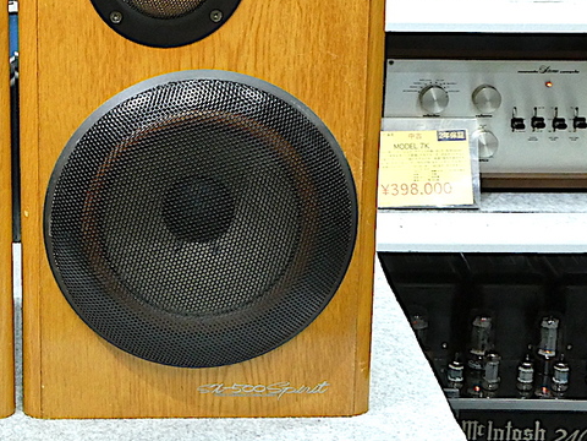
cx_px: 16
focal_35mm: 100
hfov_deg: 19.1
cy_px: 109
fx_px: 1696
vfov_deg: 14.7
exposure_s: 1/6
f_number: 5.6
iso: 400
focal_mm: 9
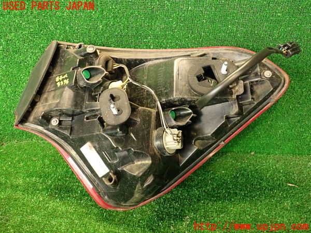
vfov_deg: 44.2
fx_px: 287
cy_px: 116
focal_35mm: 32
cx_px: 156
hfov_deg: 56.8
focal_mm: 5.79
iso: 500
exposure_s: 1/30
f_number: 2.4
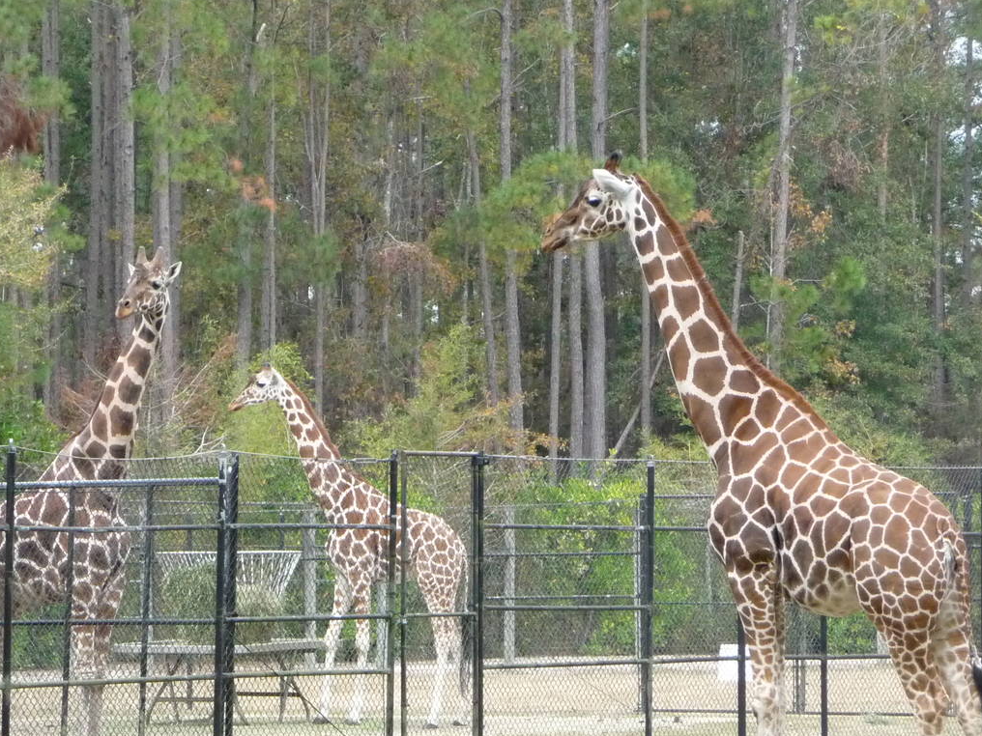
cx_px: 377
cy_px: 469
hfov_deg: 8.9
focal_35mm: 222
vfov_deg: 6.7
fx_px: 6298
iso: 400
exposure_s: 1/250
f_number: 4.8
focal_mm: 24.1
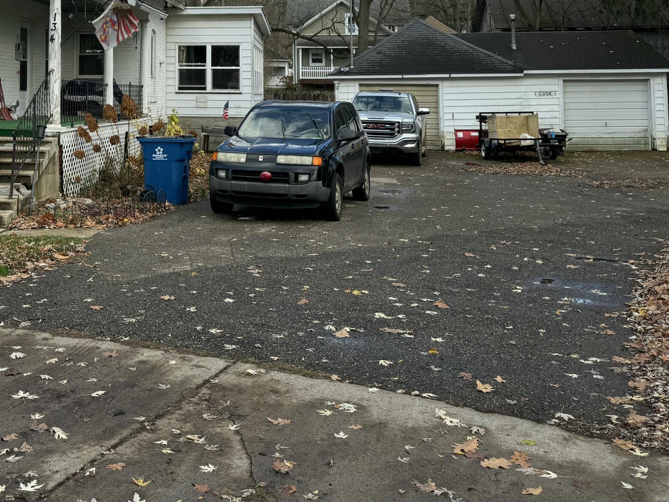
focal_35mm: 46
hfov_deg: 39.9
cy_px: 21
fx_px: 889
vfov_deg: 29.8
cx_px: 156
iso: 80
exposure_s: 1/1767
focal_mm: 6.76
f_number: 1.78
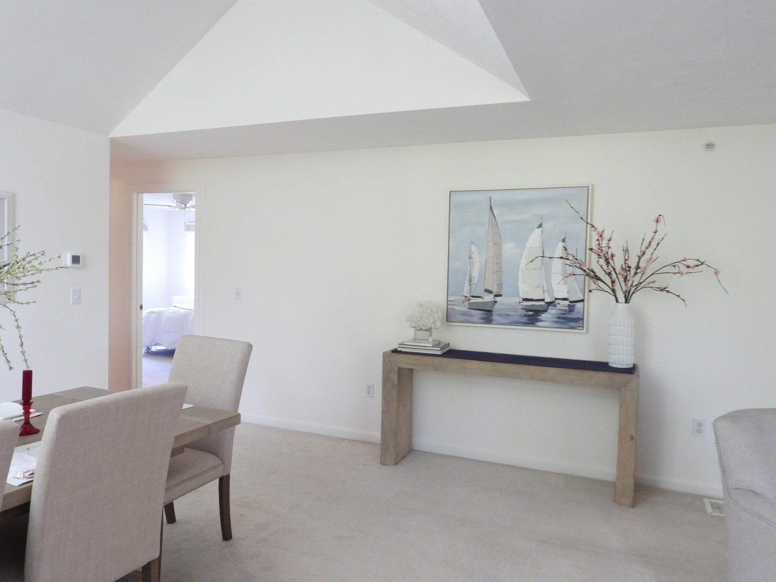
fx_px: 538
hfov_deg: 71.6
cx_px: 388
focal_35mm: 24
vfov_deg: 56.8
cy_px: 291
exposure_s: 1/8
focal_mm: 4.3
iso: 560
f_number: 3.5
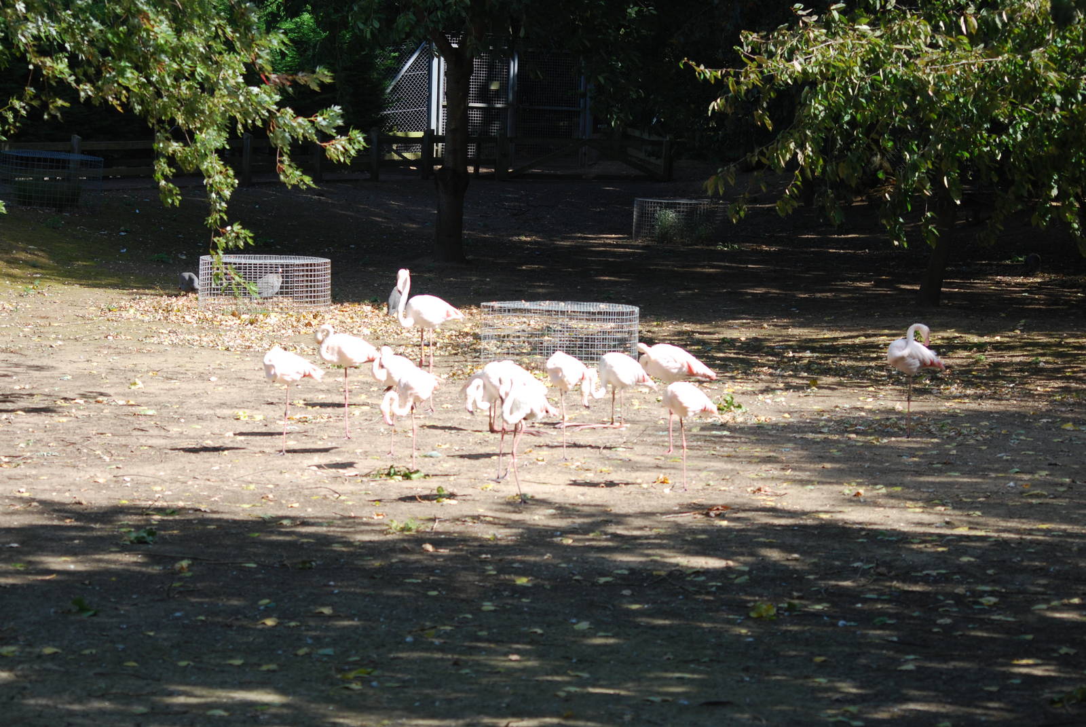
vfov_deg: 11.2
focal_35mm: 123
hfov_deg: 16.6
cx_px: 543
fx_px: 3715
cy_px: 364
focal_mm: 82
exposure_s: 1/500
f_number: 5.6
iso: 200
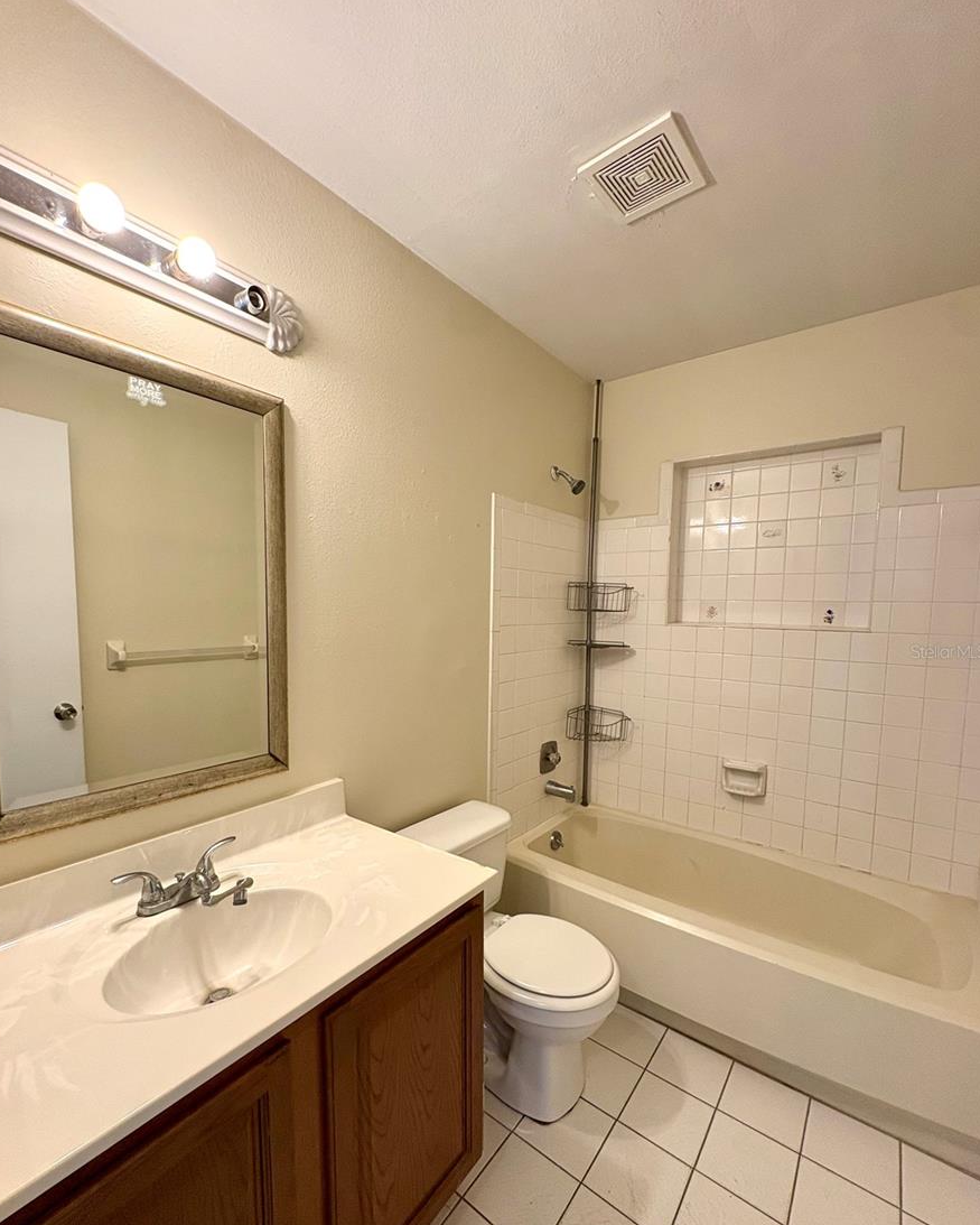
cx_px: 486
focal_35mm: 15
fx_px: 544
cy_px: 651
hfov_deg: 84.1
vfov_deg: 96.7
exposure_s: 1/120
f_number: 2.2
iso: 250
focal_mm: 2.22
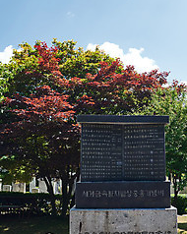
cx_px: 124
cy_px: 138
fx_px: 339
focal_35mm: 49
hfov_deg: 30.6
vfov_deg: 38.0
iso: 200
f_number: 5.6
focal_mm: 31
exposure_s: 1/640
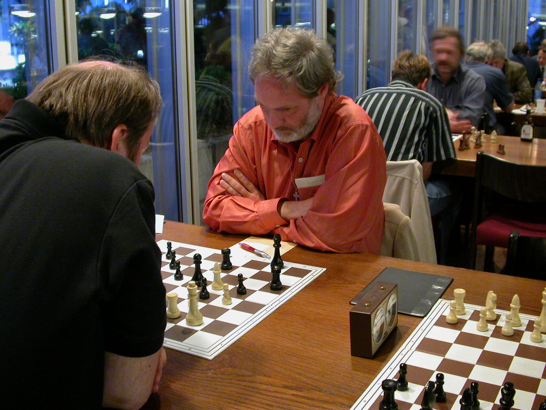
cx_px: 273
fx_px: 599
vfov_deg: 37.7
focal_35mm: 38
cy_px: 205
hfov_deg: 49.0
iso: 217
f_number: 2.6
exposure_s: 1/4.1
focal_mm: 7.85
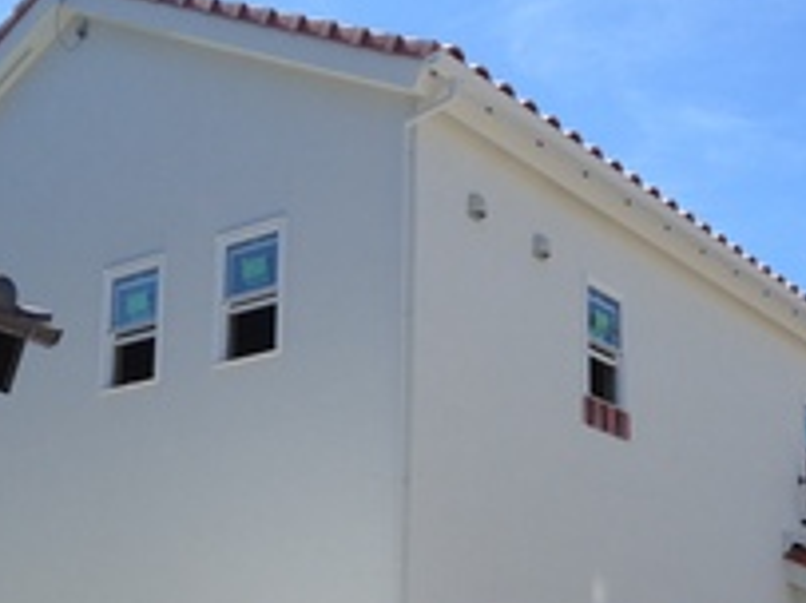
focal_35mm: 69
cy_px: 496
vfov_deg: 21.0
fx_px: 1606
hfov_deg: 28.2
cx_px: 401
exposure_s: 1/1314
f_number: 2.4
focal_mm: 4.28
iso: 64
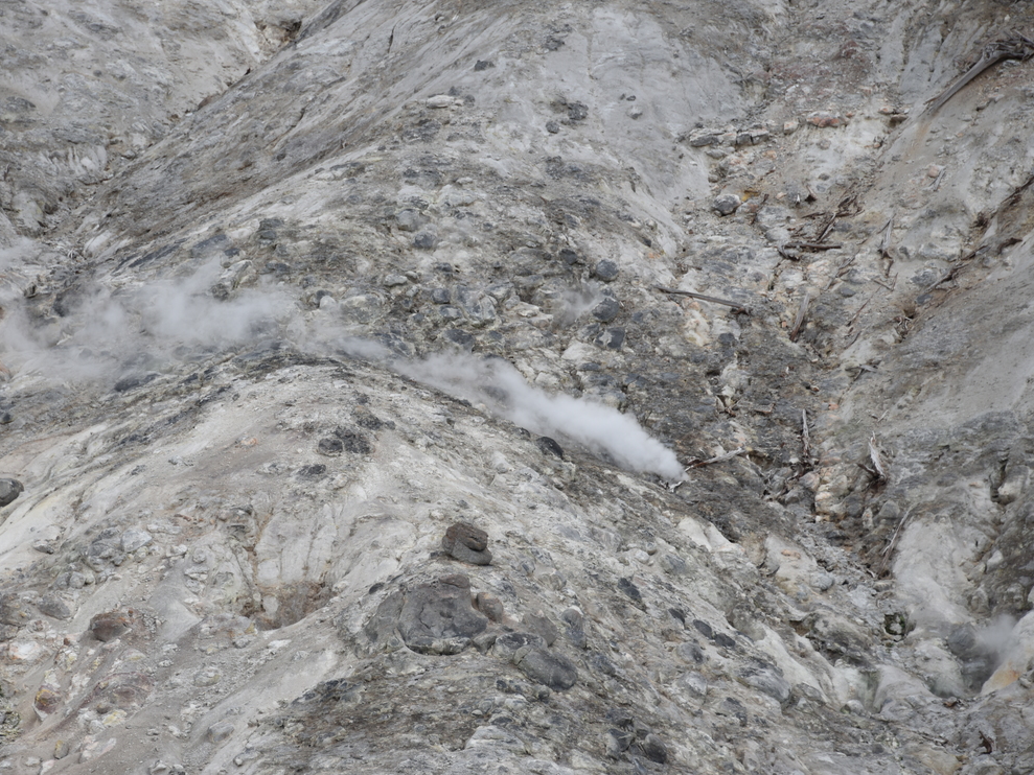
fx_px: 7439
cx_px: 384
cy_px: 415
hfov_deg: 7.9
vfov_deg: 6.0
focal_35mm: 249
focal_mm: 200
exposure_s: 1/400
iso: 100
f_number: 6.3
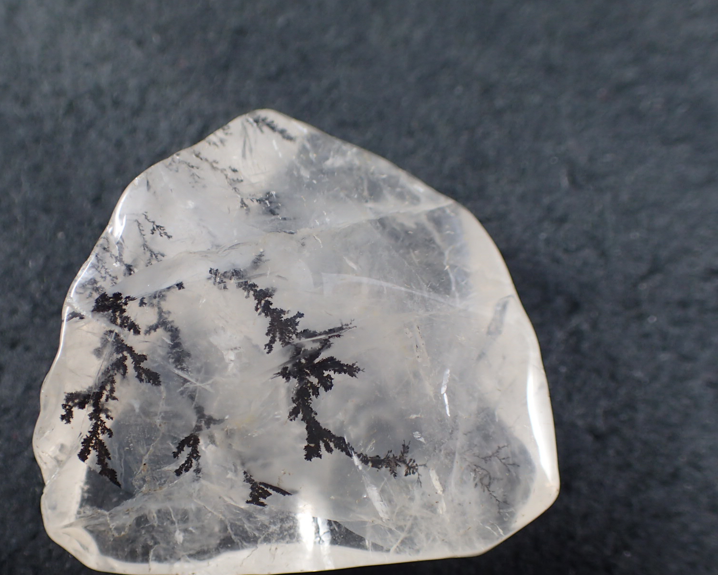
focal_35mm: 40
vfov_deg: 37.2
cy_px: 338
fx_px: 850
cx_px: 289
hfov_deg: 45.6
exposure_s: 1/125
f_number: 2.4
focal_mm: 5.87
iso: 160
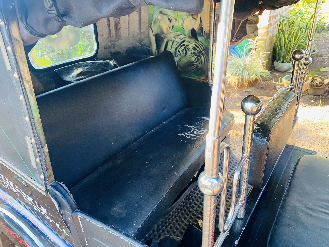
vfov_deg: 53.1
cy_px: 124
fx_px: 247
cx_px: 164
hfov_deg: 67.3
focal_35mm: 26
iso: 160
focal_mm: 4.25
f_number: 1.8
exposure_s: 1/60
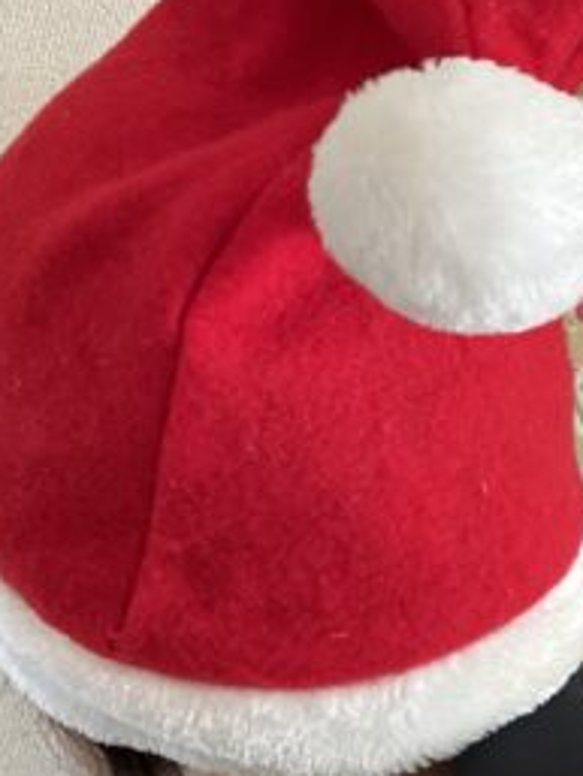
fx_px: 1189
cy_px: 242
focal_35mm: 53
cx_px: 359
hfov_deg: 27.5
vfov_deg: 35.7
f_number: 2.2
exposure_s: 1/30
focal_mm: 2.87
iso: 400
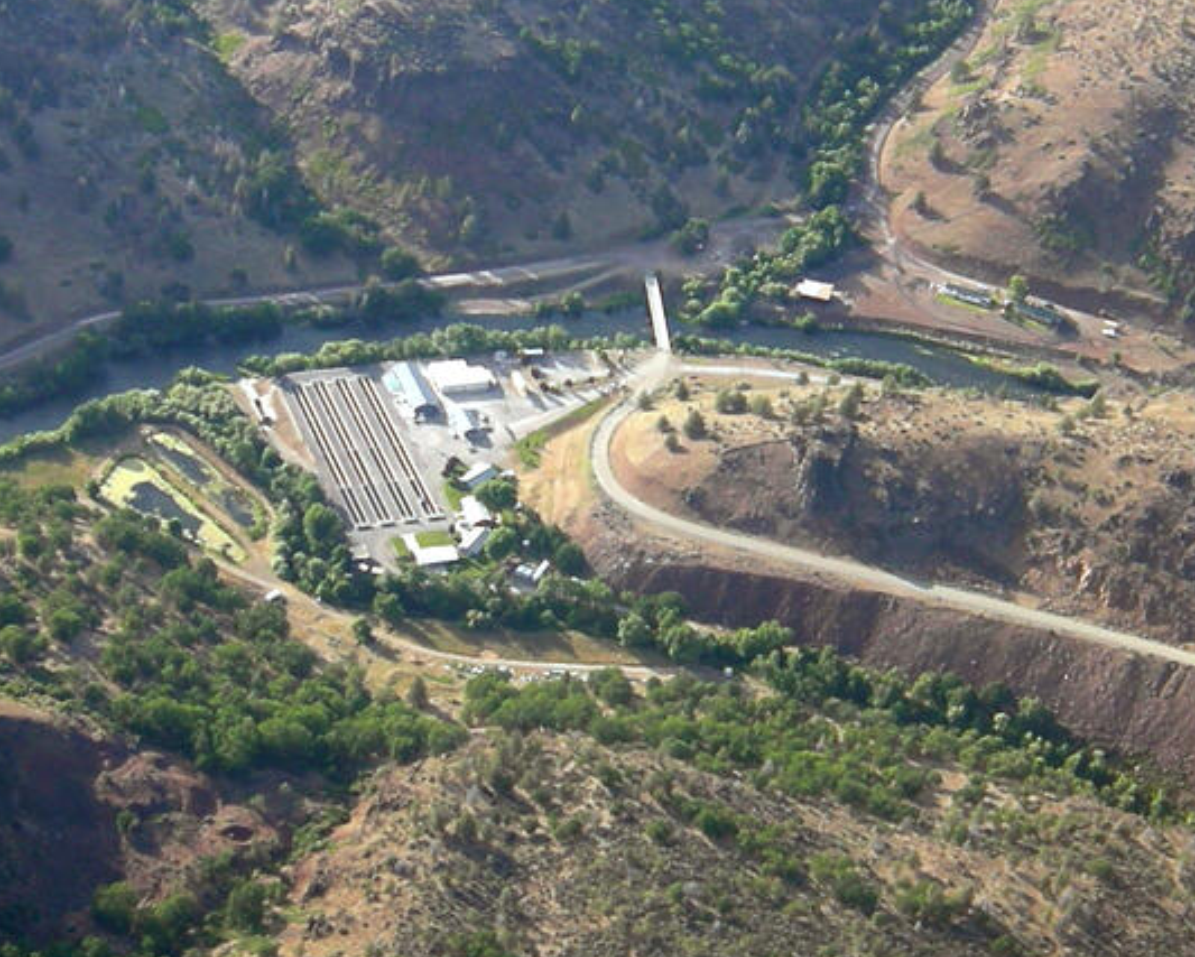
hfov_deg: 21.7
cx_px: 726
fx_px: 3114
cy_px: 352
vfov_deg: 17.4
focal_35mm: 88
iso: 64
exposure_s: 1/289
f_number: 2.7
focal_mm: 7.5
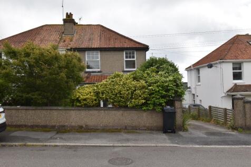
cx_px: 126
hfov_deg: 61.9
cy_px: 84
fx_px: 209
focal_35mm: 30
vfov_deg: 43.6
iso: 100
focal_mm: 20
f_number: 13
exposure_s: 1/80
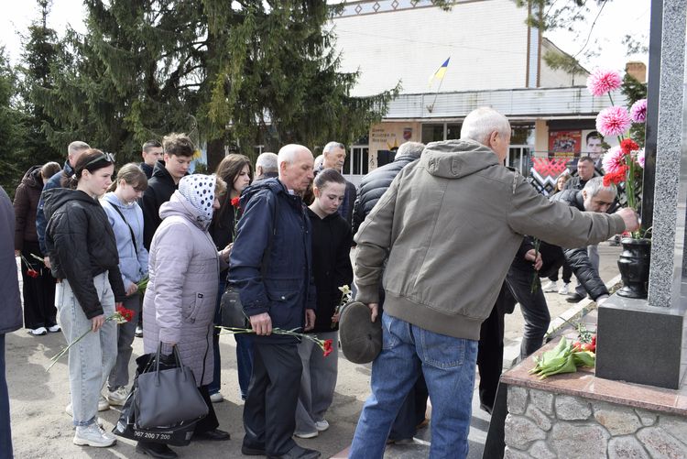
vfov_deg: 38.4
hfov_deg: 55.1
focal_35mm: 34
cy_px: 230
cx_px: 344
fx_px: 659
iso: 320
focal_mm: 23
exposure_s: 1/250
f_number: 8
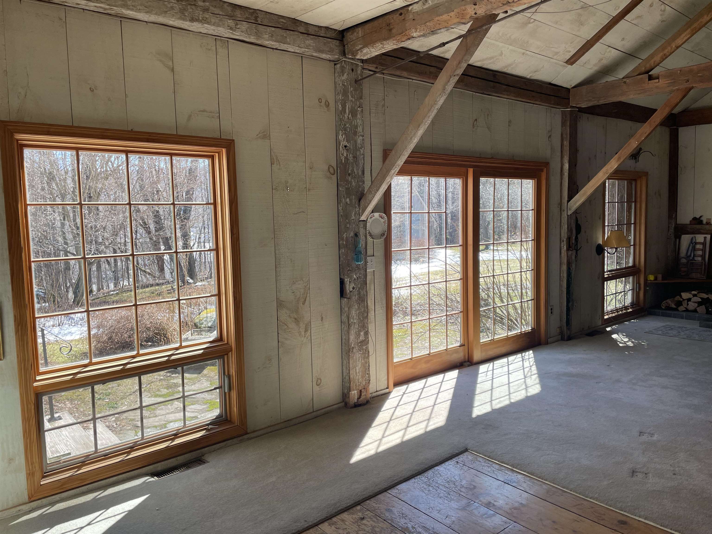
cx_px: 356
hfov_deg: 67.3
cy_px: 267
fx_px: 535
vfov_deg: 53.1
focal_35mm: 26
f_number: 1.6
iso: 32
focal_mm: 4.2
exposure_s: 1/344
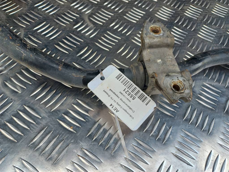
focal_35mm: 25
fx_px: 165
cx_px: 114
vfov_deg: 54.9
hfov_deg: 69.4
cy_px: 86
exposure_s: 1/100
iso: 32
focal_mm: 4.6
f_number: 1.8
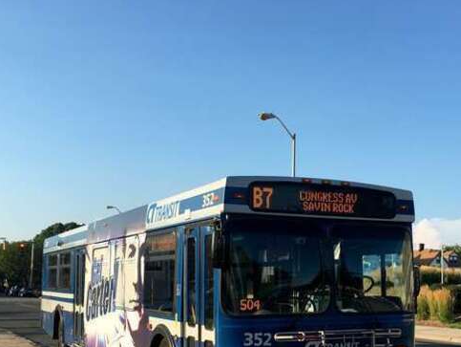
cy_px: 270
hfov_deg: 39.5
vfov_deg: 29.7
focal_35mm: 48
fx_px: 640
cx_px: 272
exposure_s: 1/894
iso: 25
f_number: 2.2
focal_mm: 4.15
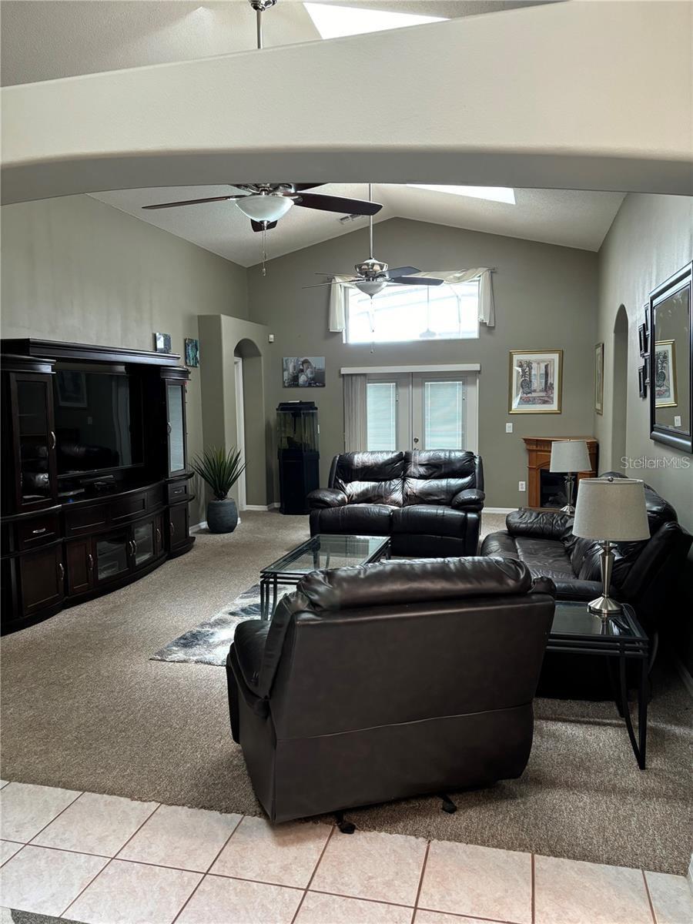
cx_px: 346
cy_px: 462
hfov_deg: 53.1
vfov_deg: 67.3
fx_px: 694
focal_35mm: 26
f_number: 1.6
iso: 250
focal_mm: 5.96
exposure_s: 1/60
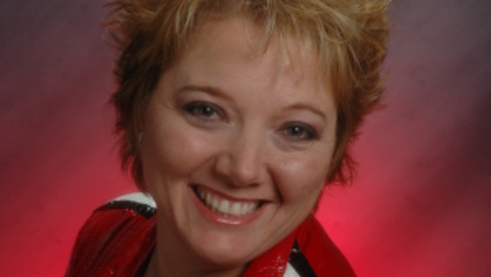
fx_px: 2176
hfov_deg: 12.9
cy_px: 217
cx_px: 246
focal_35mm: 167
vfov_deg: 7.3
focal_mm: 70
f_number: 11
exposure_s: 1/160
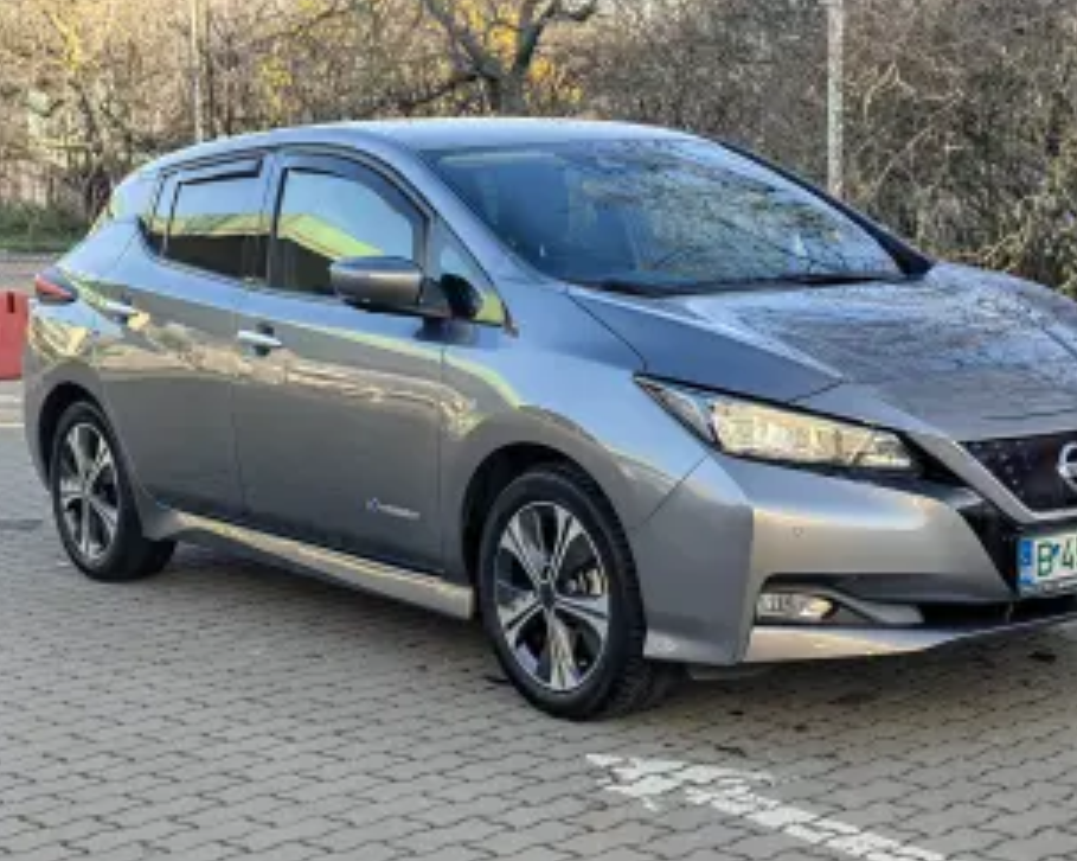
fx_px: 2071
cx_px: 626
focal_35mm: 65
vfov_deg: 23.5
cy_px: 466
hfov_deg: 29.1
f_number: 1.8
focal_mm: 5.54
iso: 80
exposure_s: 1/288
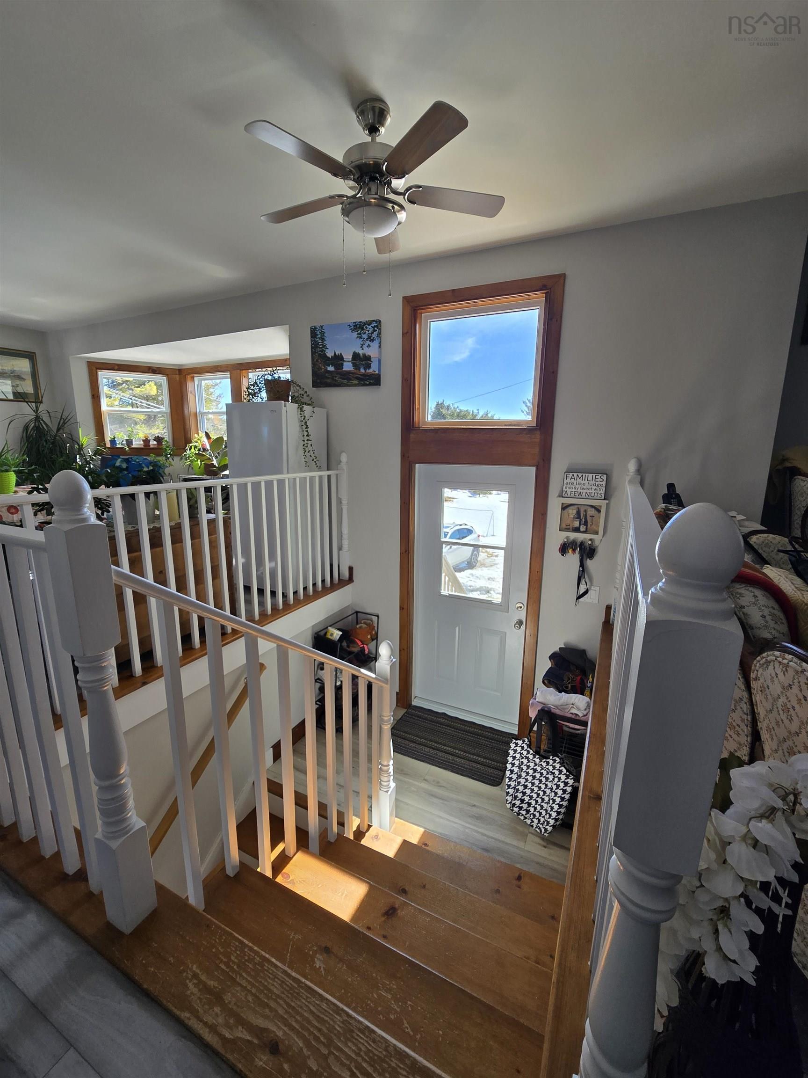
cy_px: 539
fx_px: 405
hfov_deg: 89.9
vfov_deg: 106.2
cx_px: 404
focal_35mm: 13
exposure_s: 1/186
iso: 50
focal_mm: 2.2
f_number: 2.2
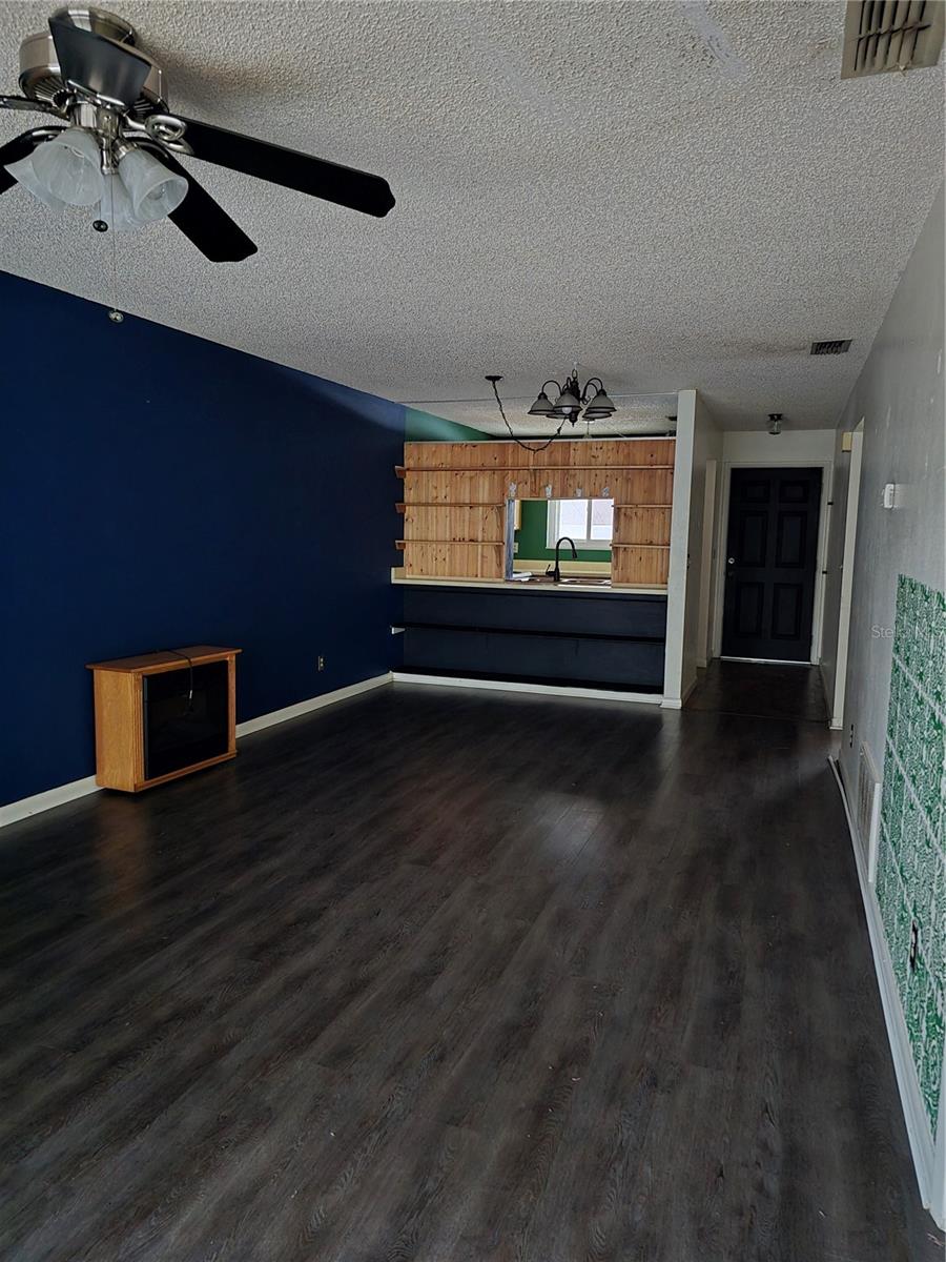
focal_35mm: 23
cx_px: 473
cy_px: 631
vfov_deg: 73.9
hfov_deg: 58.9
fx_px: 838
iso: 3200
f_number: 1.7
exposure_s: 1/12
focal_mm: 6.3
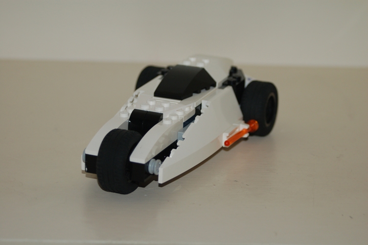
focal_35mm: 120
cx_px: 184
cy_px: 122
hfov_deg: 17.1
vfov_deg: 11.4
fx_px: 1226
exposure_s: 1/60
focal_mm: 80
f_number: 5.6
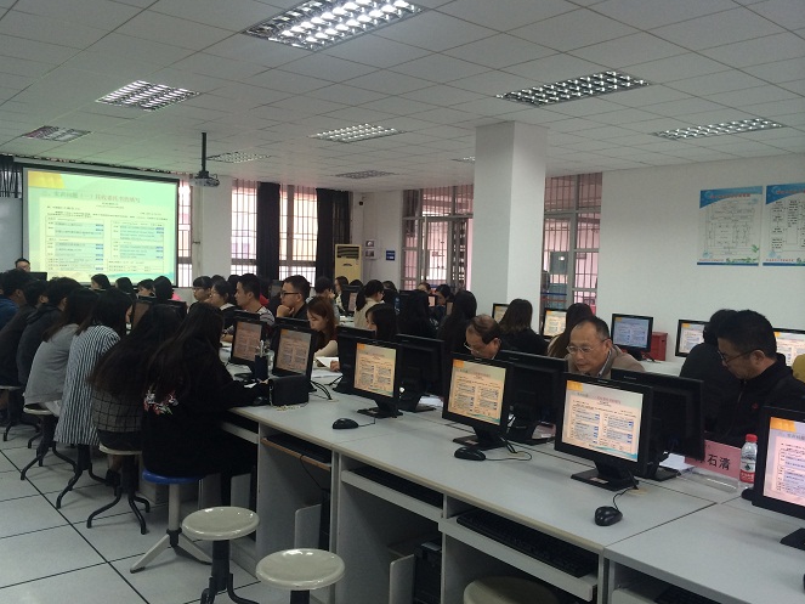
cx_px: 396
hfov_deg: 58.4
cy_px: 303
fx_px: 721
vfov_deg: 45.4
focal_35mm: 31
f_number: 2.2
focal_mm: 4.12
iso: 80
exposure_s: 1/30
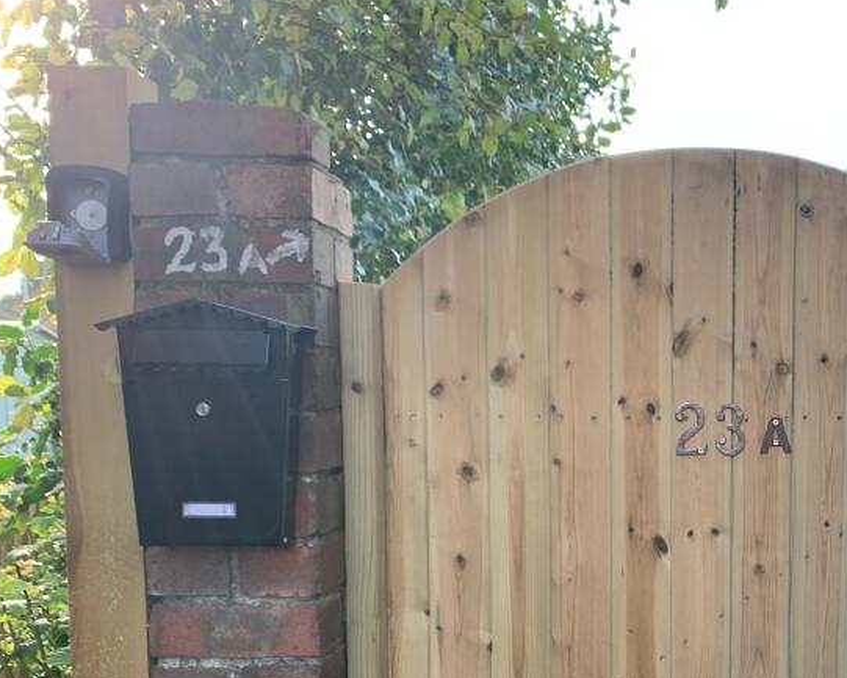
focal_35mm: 48
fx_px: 1203
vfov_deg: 30.9
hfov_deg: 36.8
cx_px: 726
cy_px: 510
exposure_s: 1/122
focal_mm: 4.25
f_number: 1.8
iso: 32
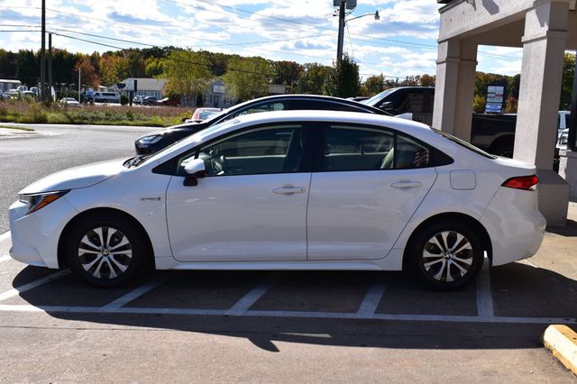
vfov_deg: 33.0
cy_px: 192
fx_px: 649
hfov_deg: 47.9
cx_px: 288
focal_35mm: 40
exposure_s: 1/500
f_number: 11
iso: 320
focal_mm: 27
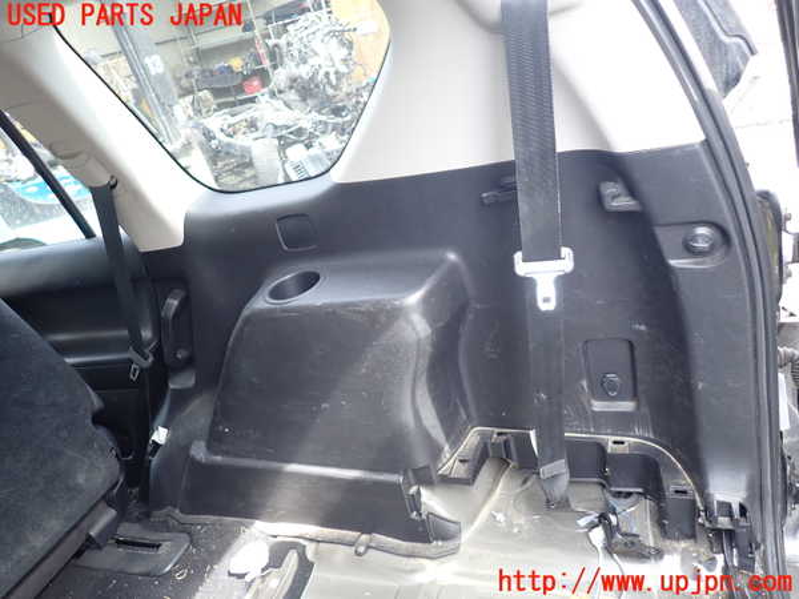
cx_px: 400
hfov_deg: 69.4
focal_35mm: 25
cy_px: 300
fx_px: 577
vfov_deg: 54.9
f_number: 2
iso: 125
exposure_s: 1/60
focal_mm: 4.5
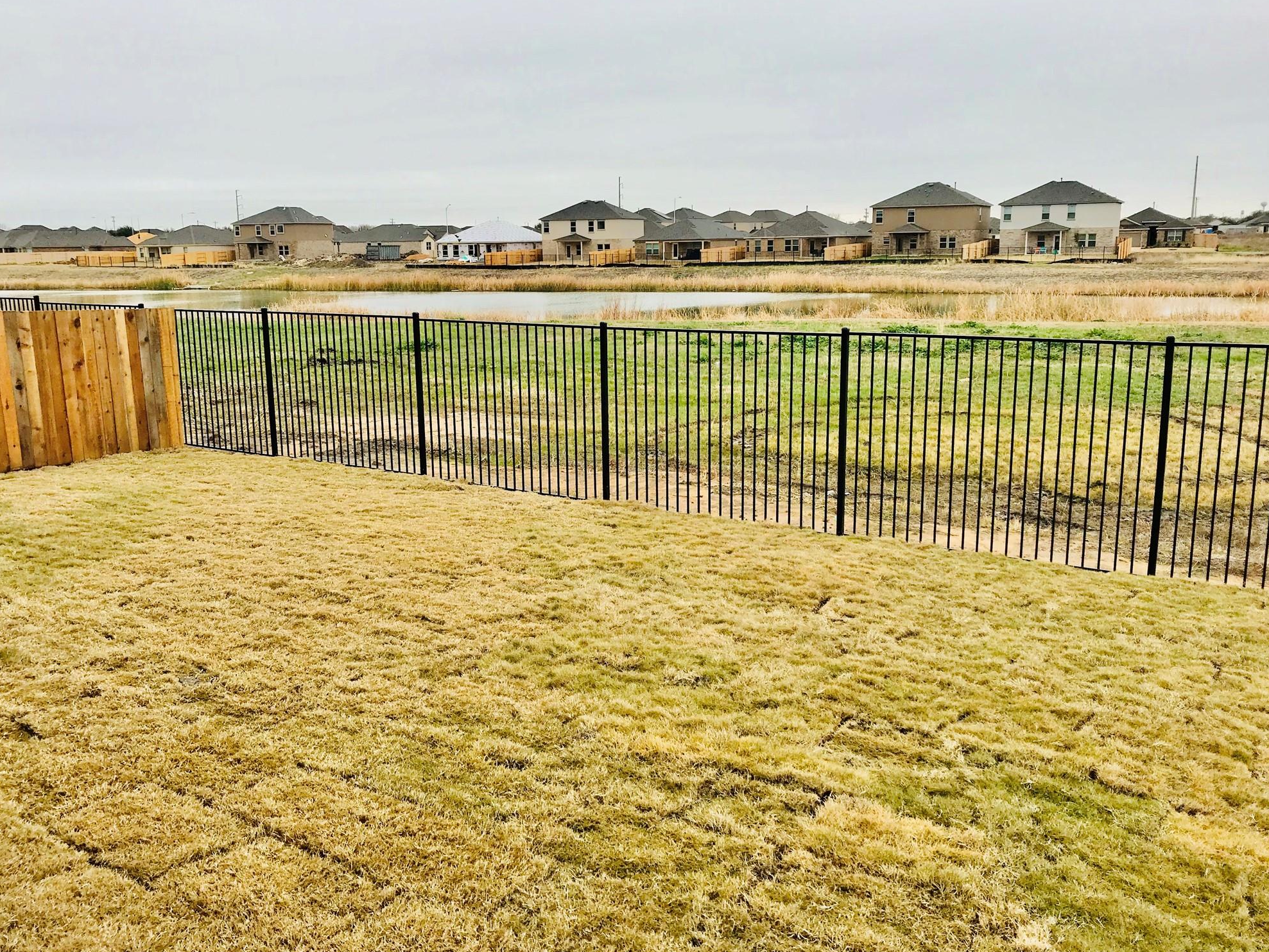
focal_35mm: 29
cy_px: 465
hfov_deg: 61.6
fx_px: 1063
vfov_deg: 48.2
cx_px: 615
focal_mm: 3.99
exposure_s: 1/584
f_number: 1.8
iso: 20
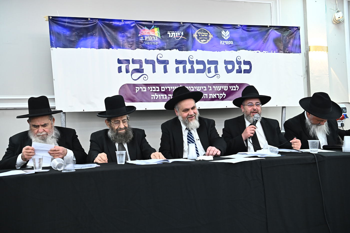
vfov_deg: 35.0
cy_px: 116
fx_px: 369
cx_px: 175
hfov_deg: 50.7
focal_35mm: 38
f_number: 4.5
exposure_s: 1/160
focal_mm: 38
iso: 2500
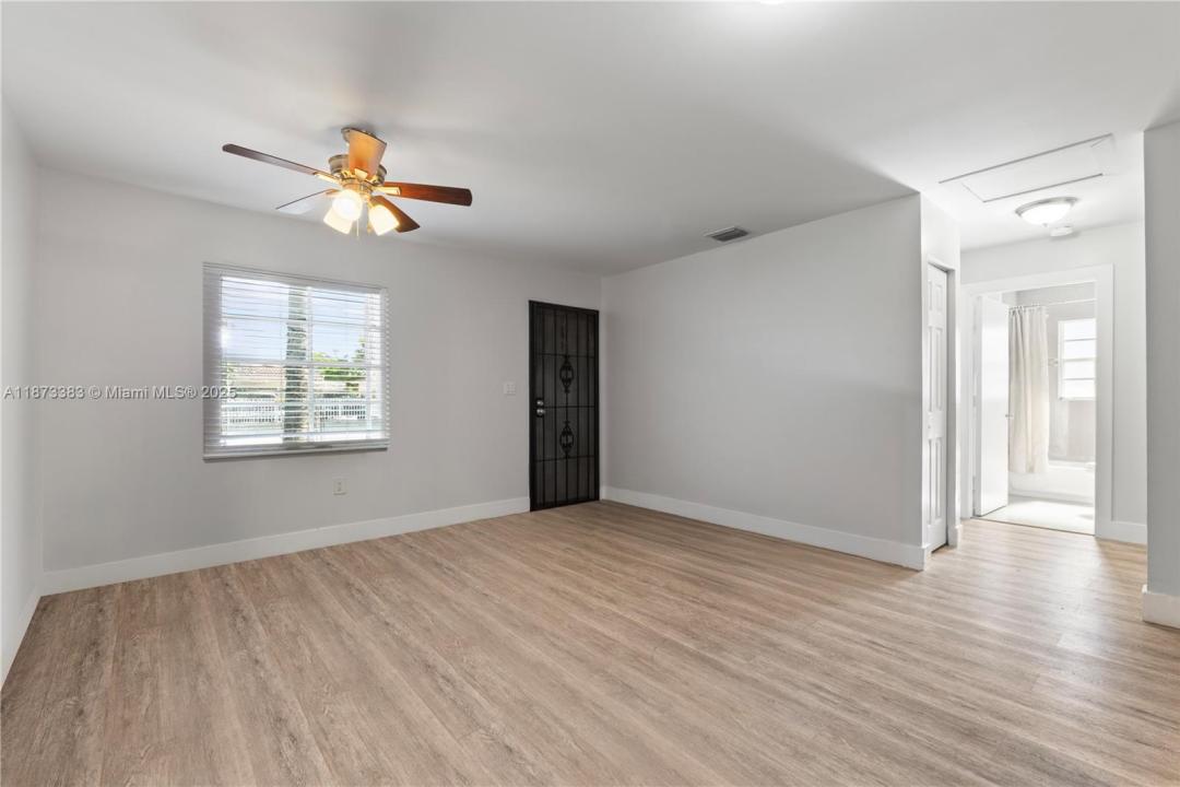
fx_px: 492
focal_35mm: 15
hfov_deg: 100.4
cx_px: 590
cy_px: 394
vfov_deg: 77.3
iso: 100
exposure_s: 3.2
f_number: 9
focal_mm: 10
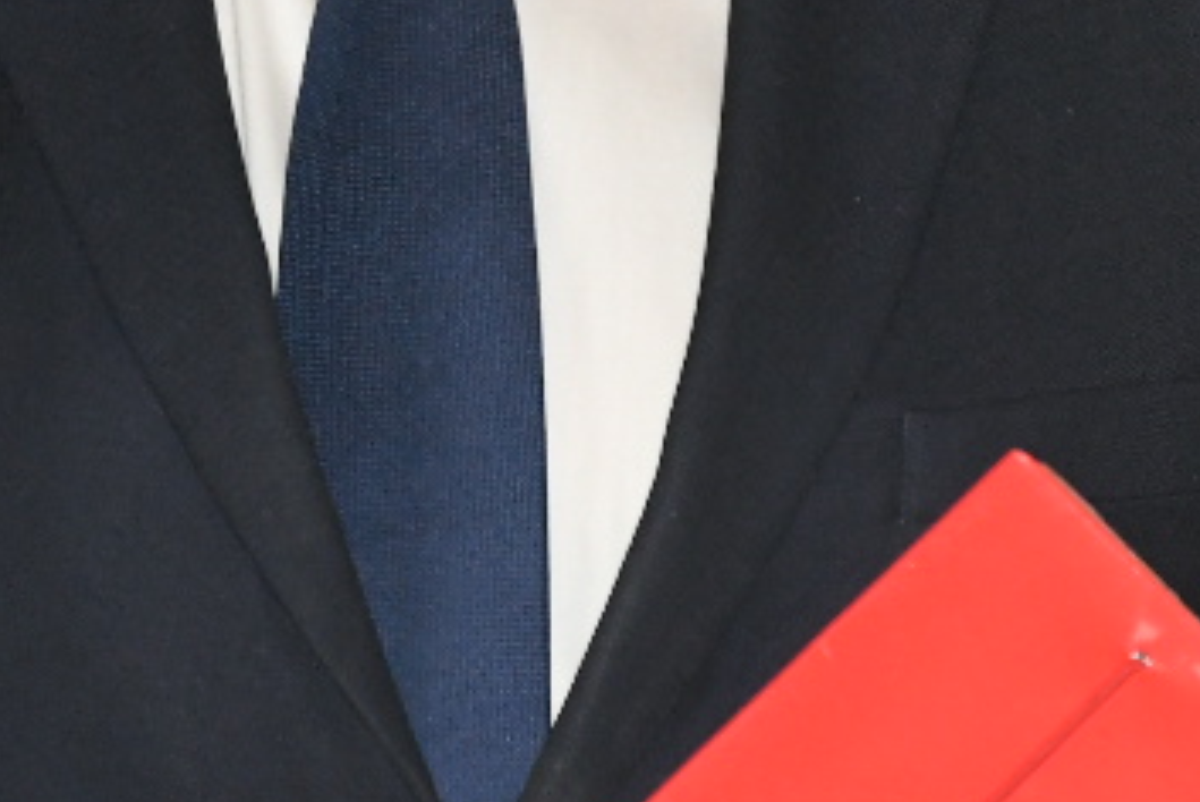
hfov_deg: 2.2
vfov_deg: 1.5
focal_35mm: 917
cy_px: -333
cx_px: 340
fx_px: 30591
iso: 2500
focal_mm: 200
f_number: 4
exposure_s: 1/250
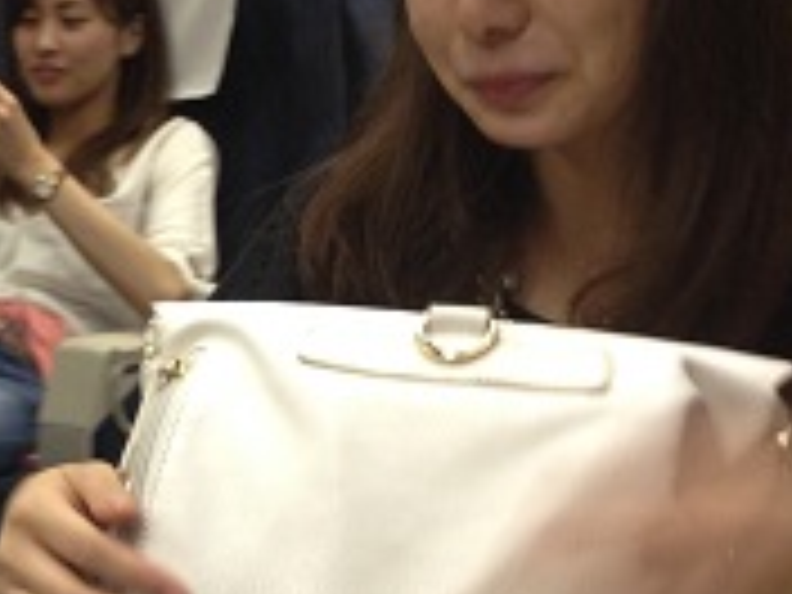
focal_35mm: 92
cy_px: 369
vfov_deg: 16.0
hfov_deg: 20.4
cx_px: -58
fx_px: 2105
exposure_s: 1/20
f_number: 2.4
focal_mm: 4.12
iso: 125
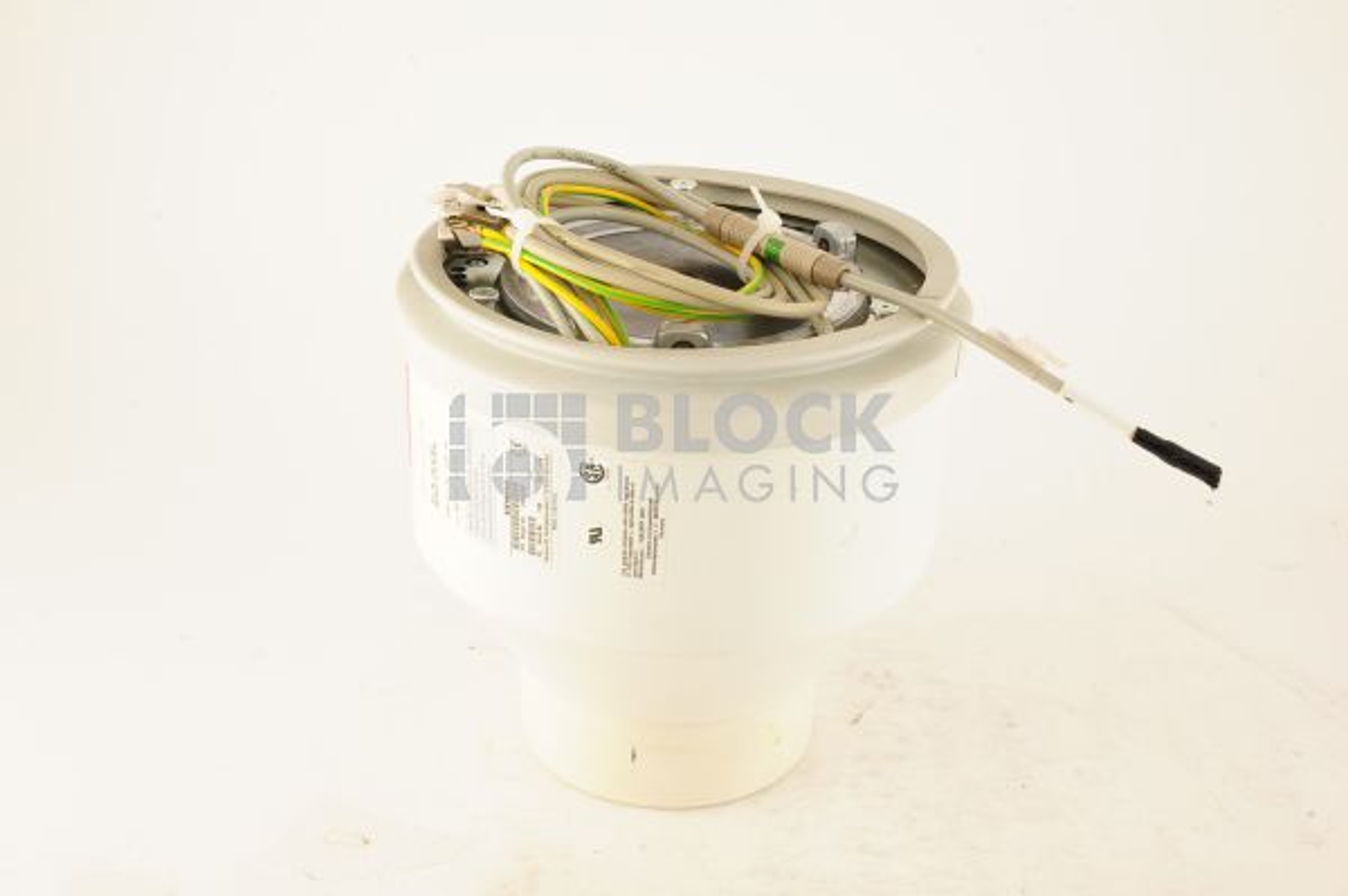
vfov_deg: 26.9
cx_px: 674
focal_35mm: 50
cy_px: 448
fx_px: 1871
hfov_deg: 39.6
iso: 1600
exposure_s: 1/125
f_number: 13
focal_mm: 50
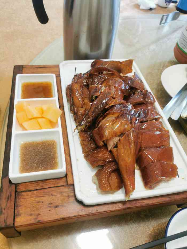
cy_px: 124
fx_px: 194
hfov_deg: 51.4
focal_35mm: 27
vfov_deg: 65.3
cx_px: 94
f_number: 1.8
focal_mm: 5.58
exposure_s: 1/50
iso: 125
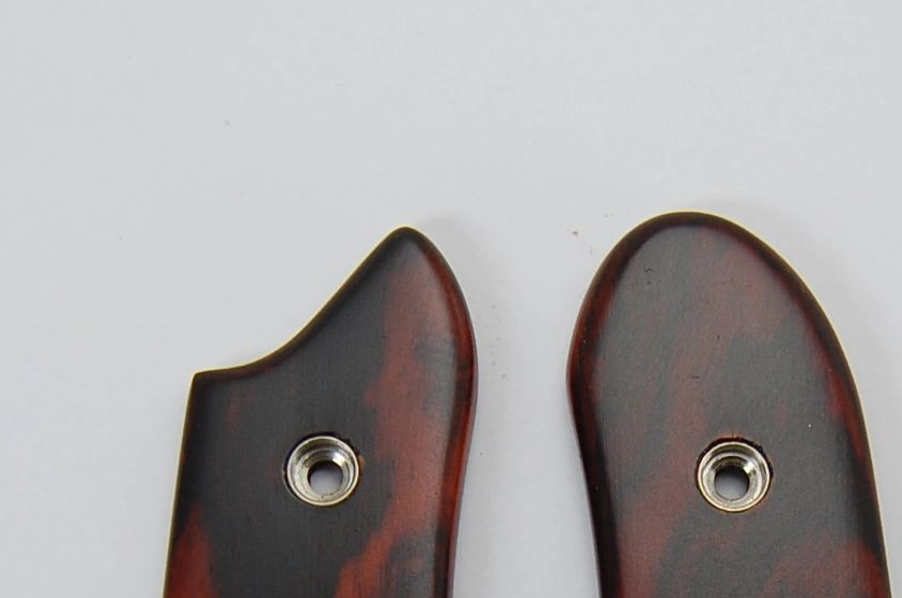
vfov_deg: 12.6
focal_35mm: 105
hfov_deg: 19.5
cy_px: 789
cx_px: 515
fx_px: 2627
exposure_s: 1/160
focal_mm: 26
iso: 200
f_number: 6.3
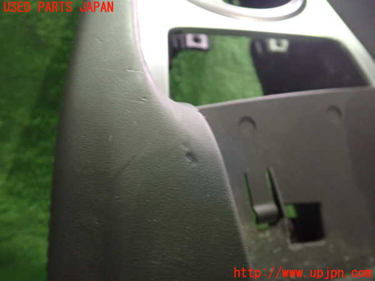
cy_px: 140
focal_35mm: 30
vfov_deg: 46.8
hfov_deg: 60.0
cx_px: 188
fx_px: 325
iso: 800
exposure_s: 1/20
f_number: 2.3
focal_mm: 5.4
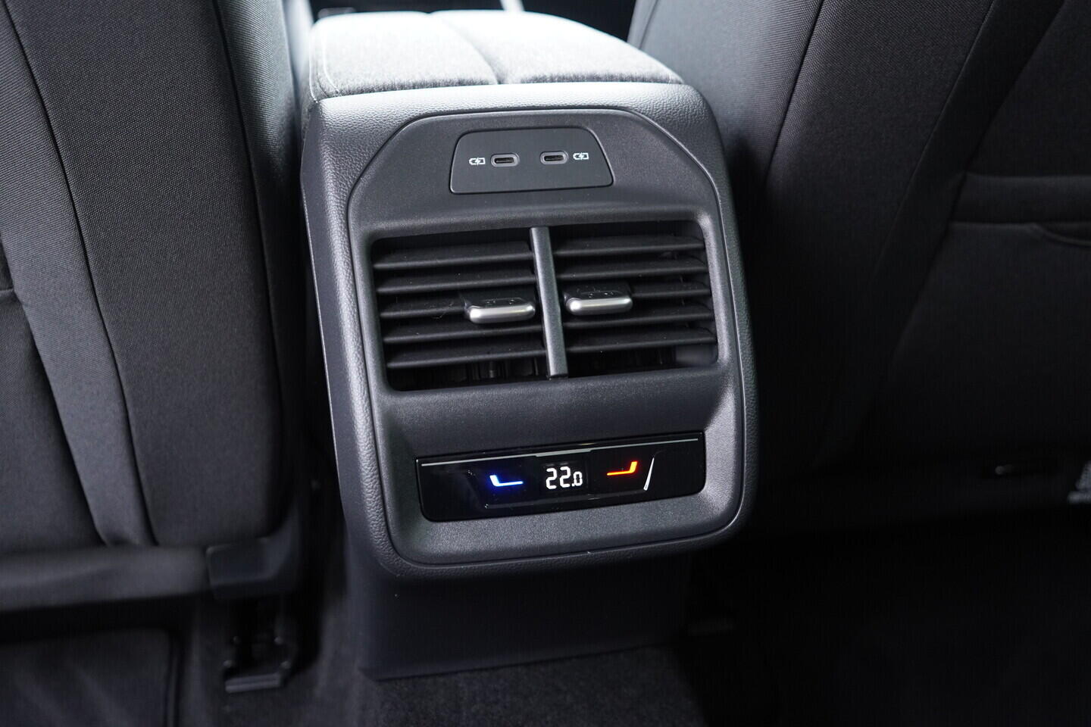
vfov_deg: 36.9
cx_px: 546
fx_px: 1091
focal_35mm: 36
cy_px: 364
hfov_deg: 53.1
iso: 1250
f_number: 2.8
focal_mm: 24
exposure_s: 1/40
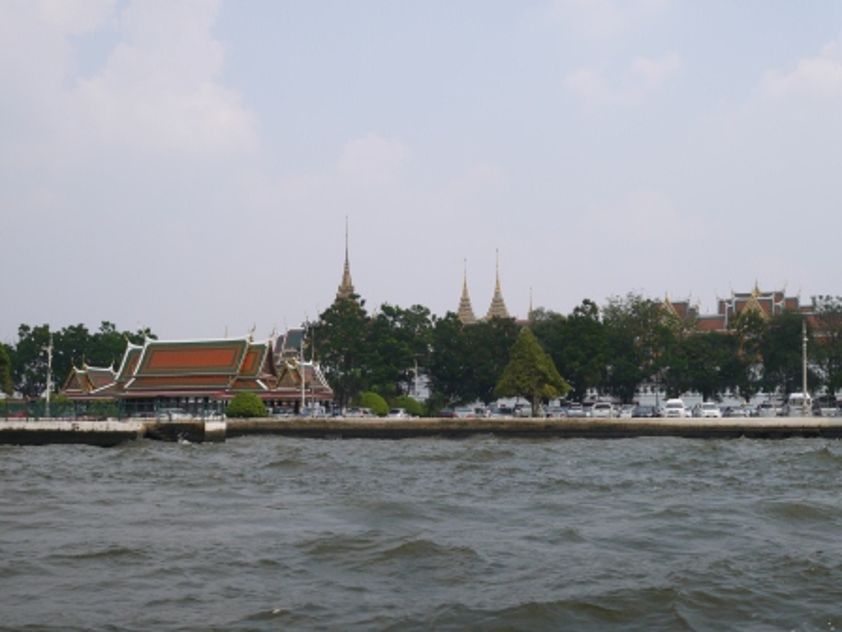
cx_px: 421
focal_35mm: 46
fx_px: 1119
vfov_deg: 31.5
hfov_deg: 41.2
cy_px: 316
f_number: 10
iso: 160
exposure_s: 1/400
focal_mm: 23
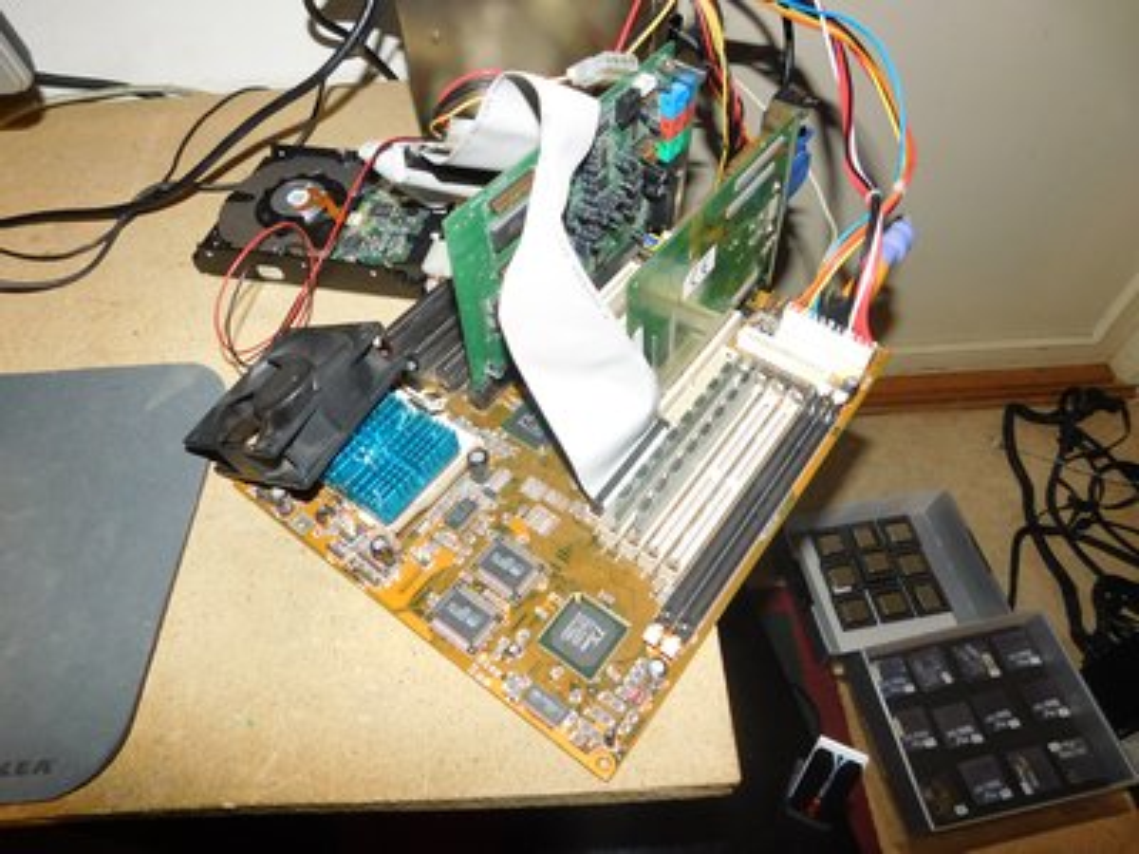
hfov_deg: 73.9
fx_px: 757
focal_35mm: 23
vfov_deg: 58.9
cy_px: 427
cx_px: 570
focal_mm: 4
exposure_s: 1/30
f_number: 3
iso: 200
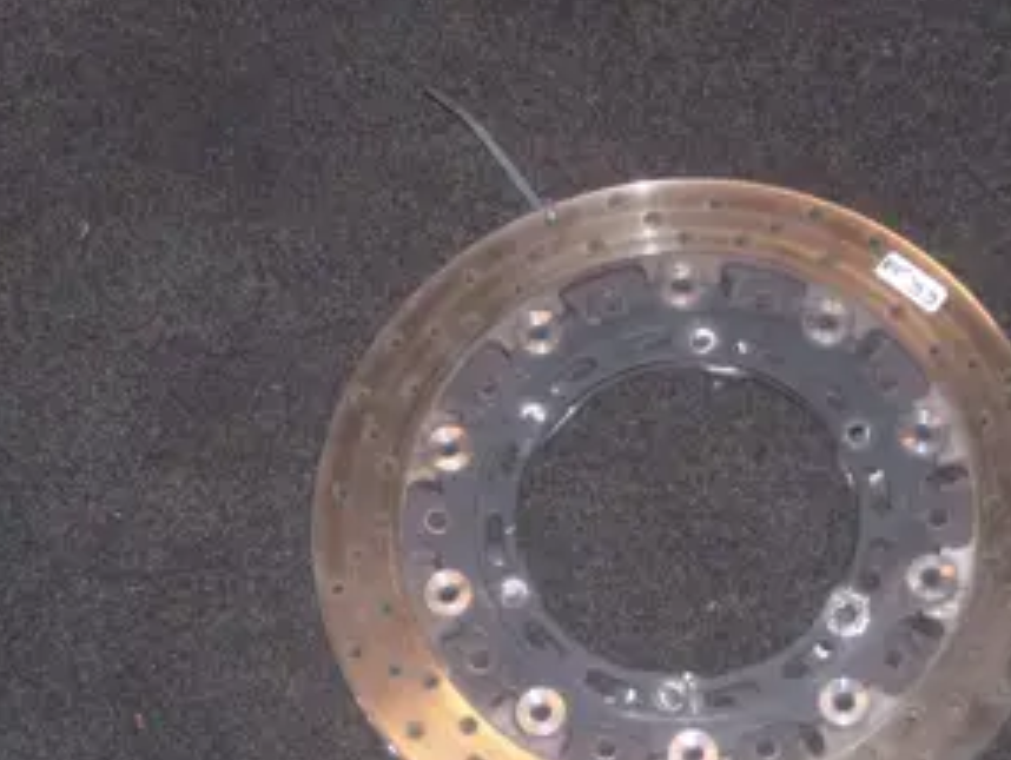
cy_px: 495
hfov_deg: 18.8
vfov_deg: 14.2
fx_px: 3040
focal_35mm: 104
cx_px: 700
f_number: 3.7
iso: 200
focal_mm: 10.36
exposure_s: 1/60
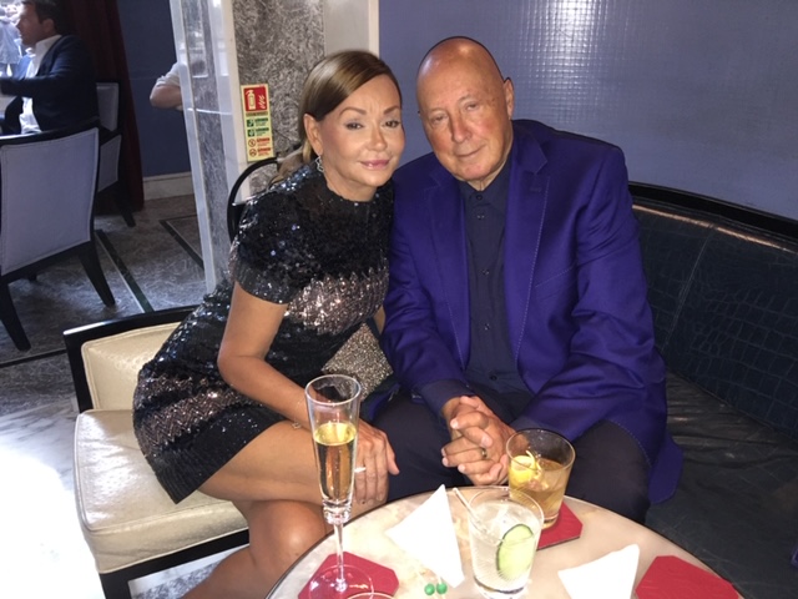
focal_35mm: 29
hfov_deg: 61.7
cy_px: 300
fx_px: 669
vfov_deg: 48.2
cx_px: 399
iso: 250
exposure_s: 1/16
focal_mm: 4.15
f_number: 2.2
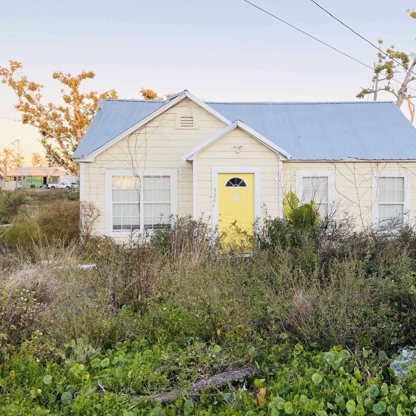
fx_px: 462
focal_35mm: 34
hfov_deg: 48.1
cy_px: 204
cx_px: 253
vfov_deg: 48.4
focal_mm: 4.25
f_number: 1.8
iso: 32
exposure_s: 1/233
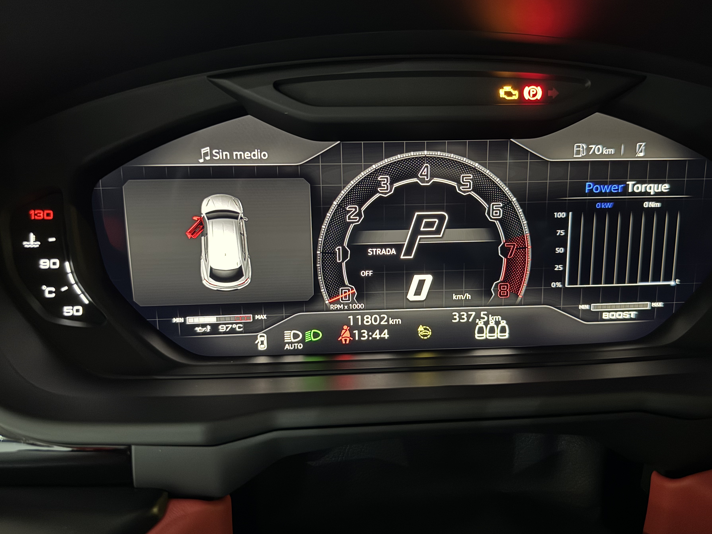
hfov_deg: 65.2
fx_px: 555
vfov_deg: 51.3
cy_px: 254
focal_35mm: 27
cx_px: 382
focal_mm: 6.76
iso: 1000
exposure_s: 1/13
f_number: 1.78
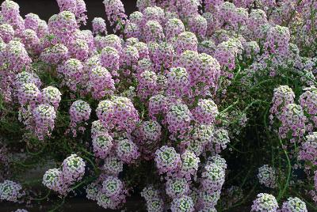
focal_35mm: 45
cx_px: 158
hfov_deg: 43.5
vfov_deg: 30.0
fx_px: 397
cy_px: 106
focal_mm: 30
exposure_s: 1/60
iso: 100
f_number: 8
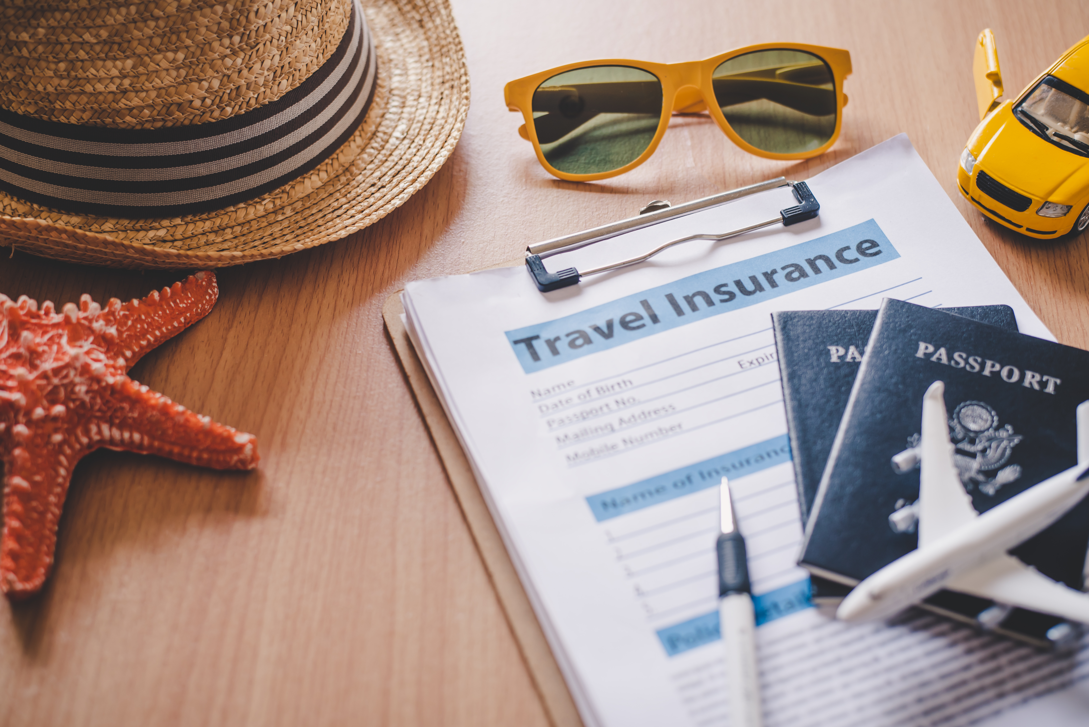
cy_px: 364
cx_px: 544
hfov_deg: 39.6
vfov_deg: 27.0
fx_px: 1513
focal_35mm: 50
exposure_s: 1/60
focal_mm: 50
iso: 100
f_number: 3.5
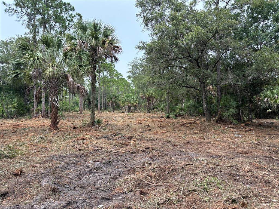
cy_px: 104
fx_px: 210
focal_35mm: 26
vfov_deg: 53.1
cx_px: 140
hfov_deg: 67.3
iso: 50
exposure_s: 1/597
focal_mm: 5.96
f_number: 1.6
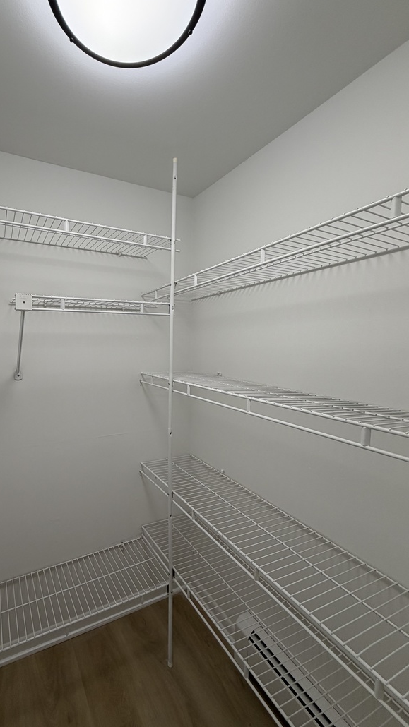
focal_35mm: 16
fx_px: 309
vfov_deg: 99.4
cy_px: 357
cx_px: 136
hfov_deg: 65.3
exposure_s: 1/120
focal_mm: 2.22
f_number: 2.2
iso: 80
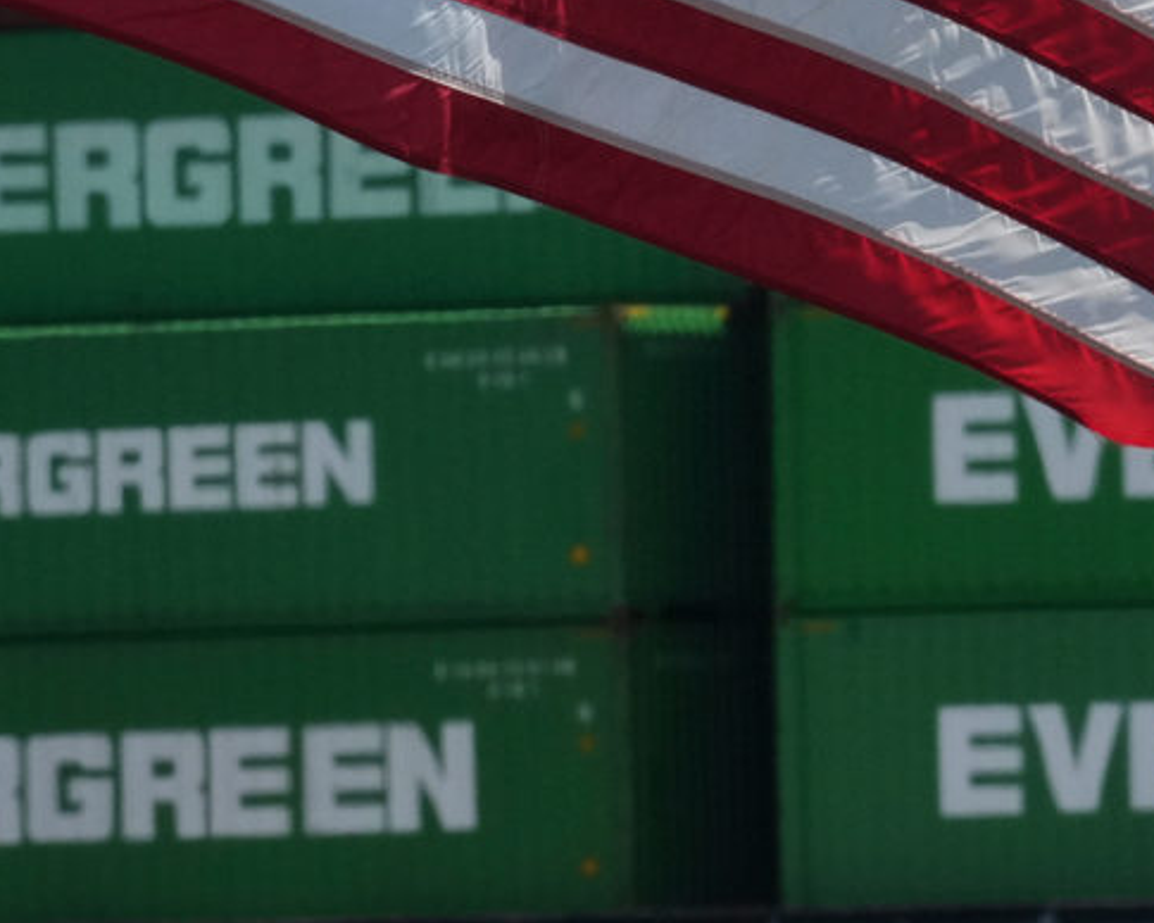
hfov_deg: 1.4
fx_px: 47098
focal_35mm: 1379
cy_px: -74
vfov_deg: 1.1
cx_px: 1475
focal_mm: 524
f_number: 36
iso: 3200
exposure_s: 1/500
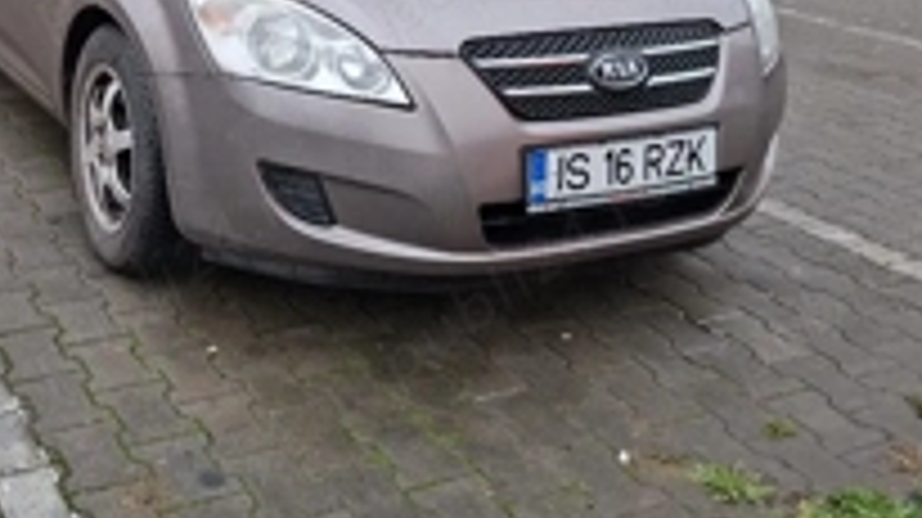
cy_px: -23
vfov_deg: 23.2
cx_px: 265
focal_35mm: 49
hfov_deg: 41.2
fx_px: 1197
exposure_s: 1/119
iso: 50
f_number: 1.8
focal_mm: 5.54
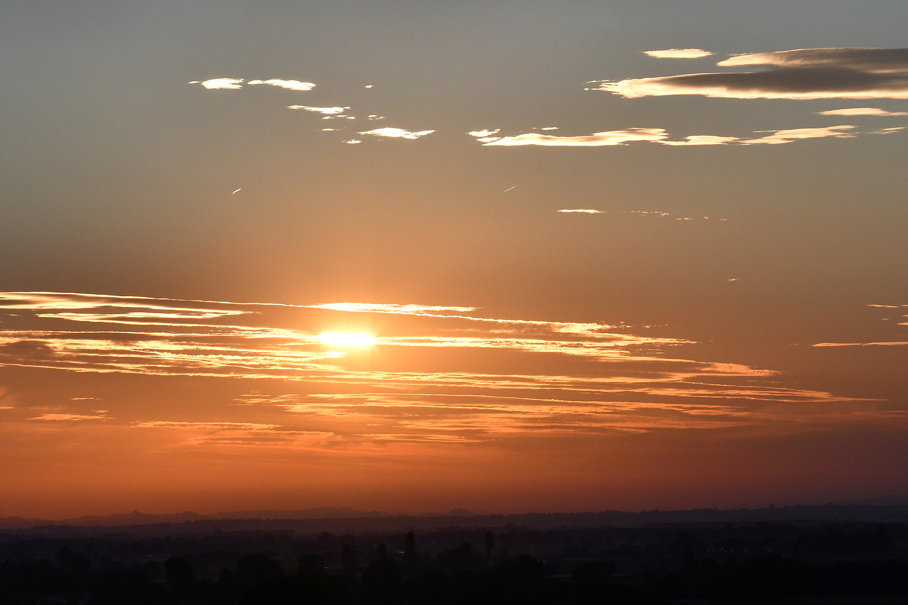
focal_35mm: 220
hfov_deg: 9.4
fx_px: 5548
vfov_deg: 6.2
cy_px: 273
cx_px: 406
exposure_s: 1/1250
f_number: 9
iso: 500
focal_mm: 105
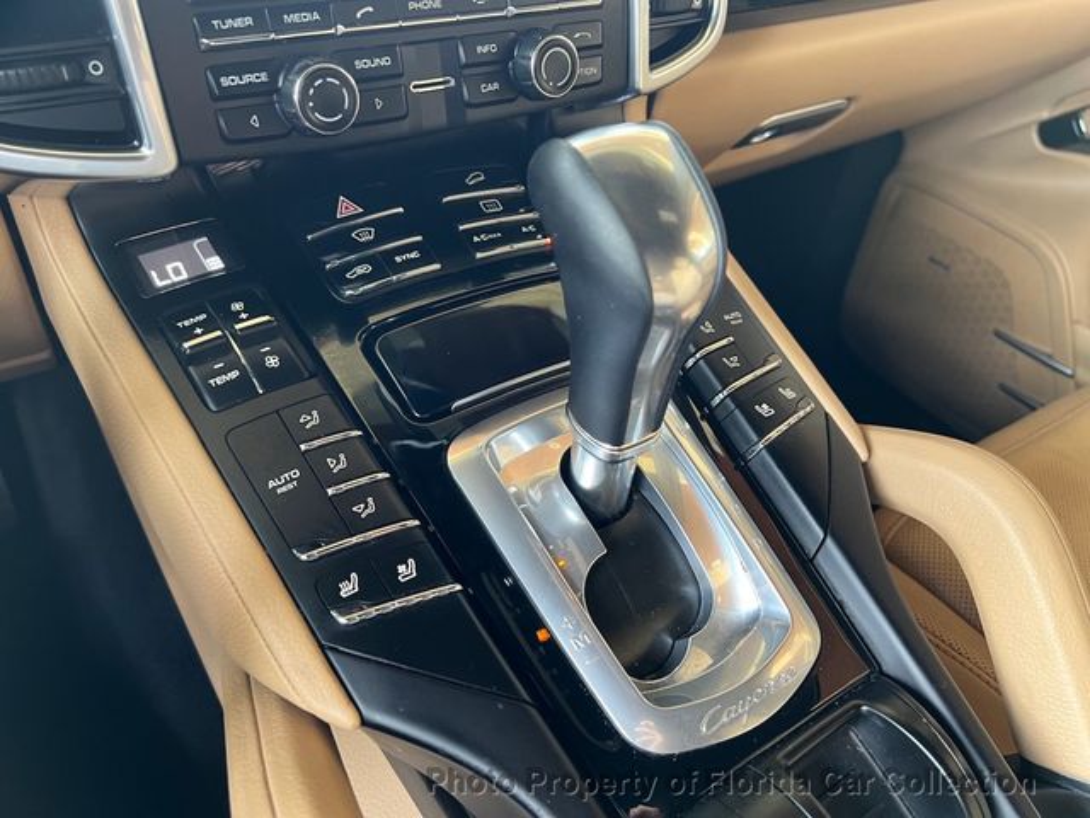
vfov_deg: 53.1
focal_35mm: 26
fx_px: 819
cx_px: 545
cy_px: 409
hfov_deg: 67.3
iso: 200
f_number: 1.5
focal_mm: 5.7
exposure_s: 1/60
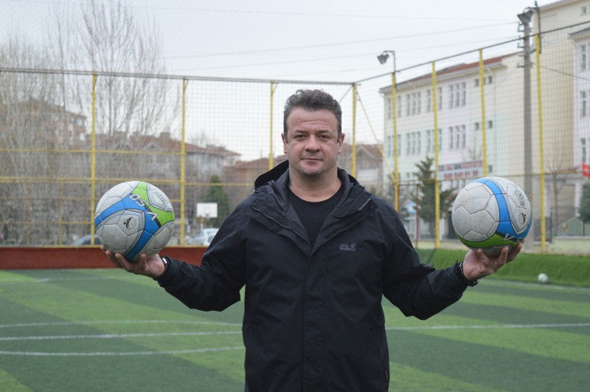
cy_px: 196
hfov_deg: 24.7
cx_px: 295
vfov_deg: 16.5
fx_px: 1350
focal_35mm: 82
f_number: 5.6
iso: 200
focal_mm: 55
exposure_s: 1/125
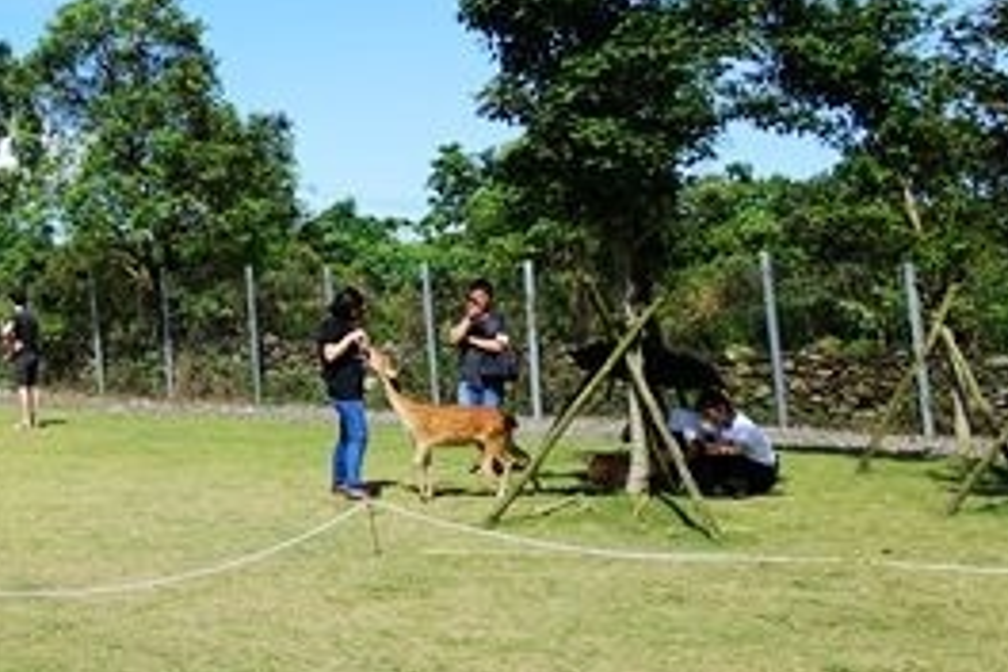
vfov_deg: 22.4
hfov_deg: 29.3
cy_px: 59
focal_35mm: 59
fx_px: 1652
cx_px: -195
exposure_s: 1/125
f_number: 4
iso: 125
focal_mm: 8.82
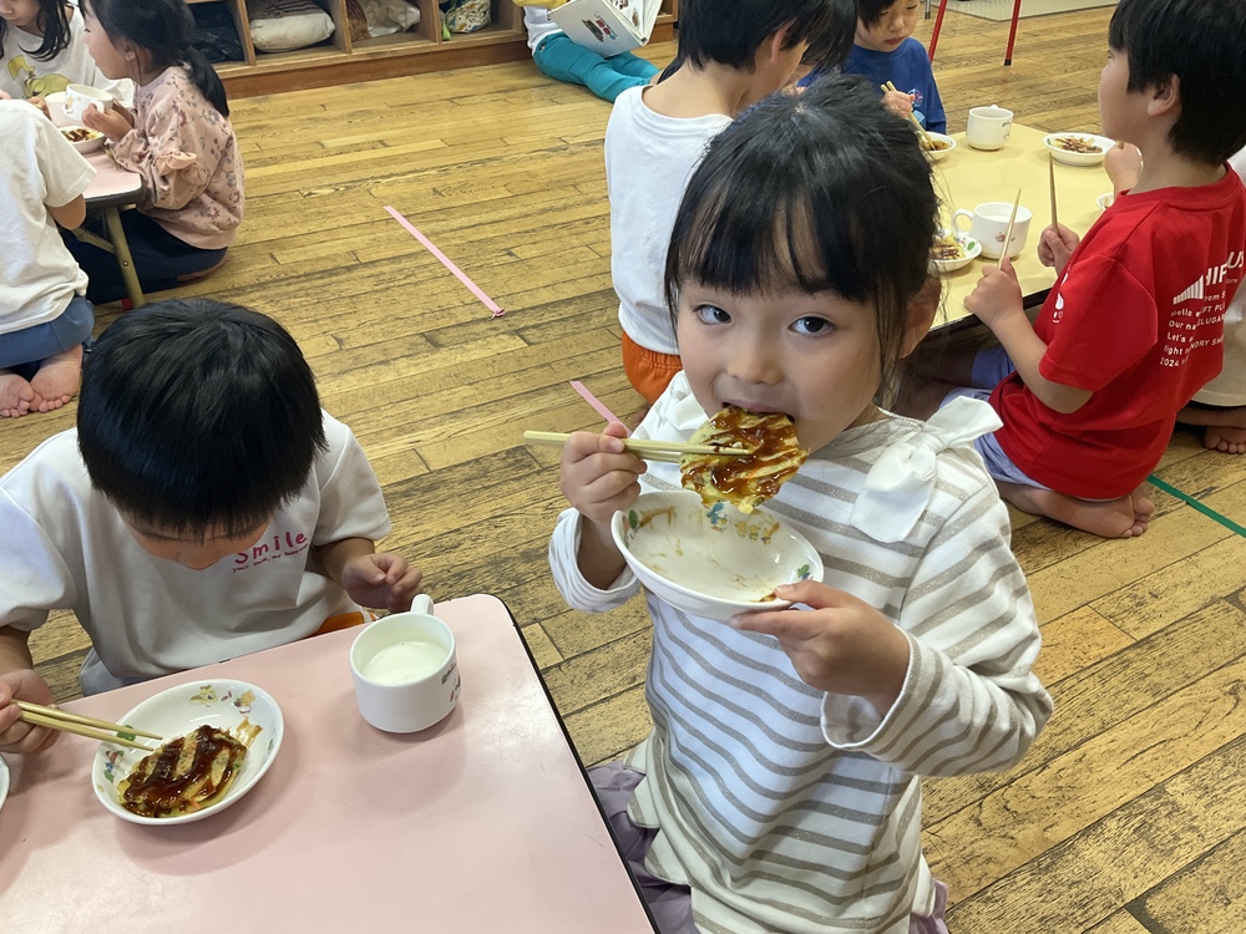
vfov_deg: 48.2
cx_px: 623
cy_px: 467
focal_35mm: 29
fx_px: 1044
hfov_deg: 61.7
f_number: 1.8
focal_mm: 3
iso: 64
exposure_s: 1/60
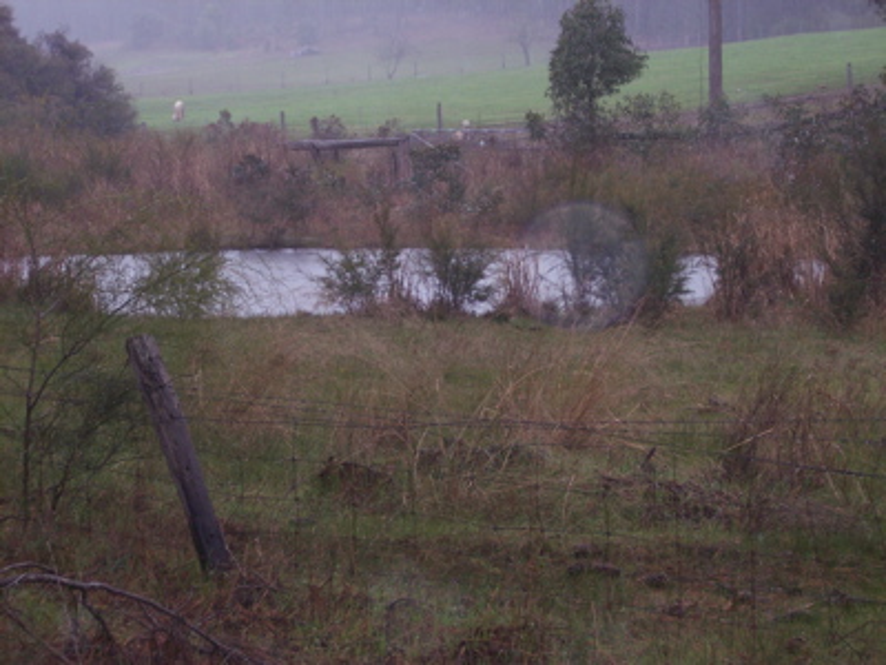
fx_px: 2995
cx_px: 443
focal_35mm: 117
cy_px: 332
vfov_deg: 12.7
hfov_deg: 16.8
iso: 140
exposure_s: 1/125
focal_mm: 24
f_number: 4.8
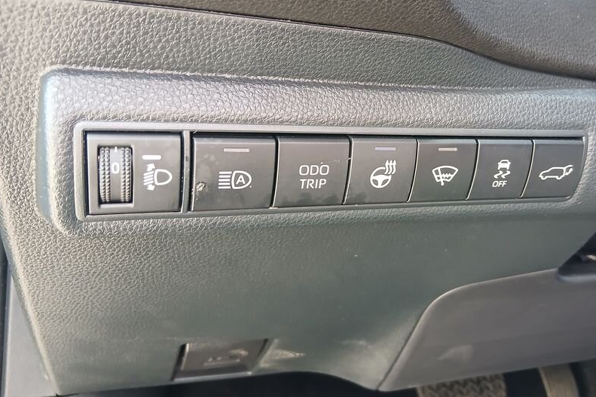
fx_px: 579
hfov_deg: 53.8
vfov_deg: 37.8
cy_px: 180
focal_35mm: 35
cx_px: 377
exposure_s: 1/33.3
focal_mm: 3.98
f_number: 1.8
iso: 250
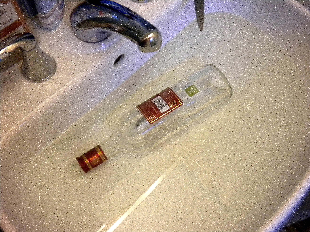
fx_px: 367
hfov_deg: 45.8
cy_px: 116
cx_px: 155
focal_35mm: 41
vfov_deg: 35.1
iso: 400
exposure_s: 1/38.1
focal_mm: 7.4
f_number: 3.5
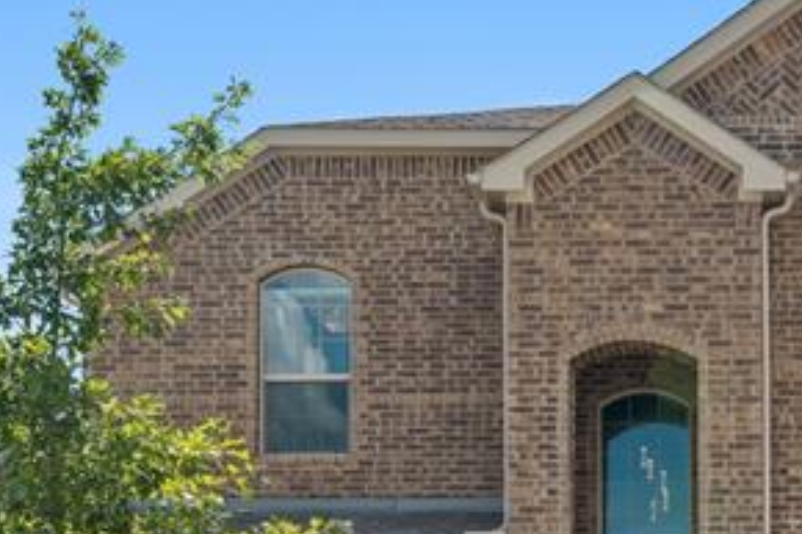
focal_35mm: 67
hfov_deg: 28.8
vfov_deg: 18.4
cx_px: 733
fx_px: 1492
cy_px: 764
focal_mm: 19
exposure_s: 1/100
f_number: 9
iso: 500
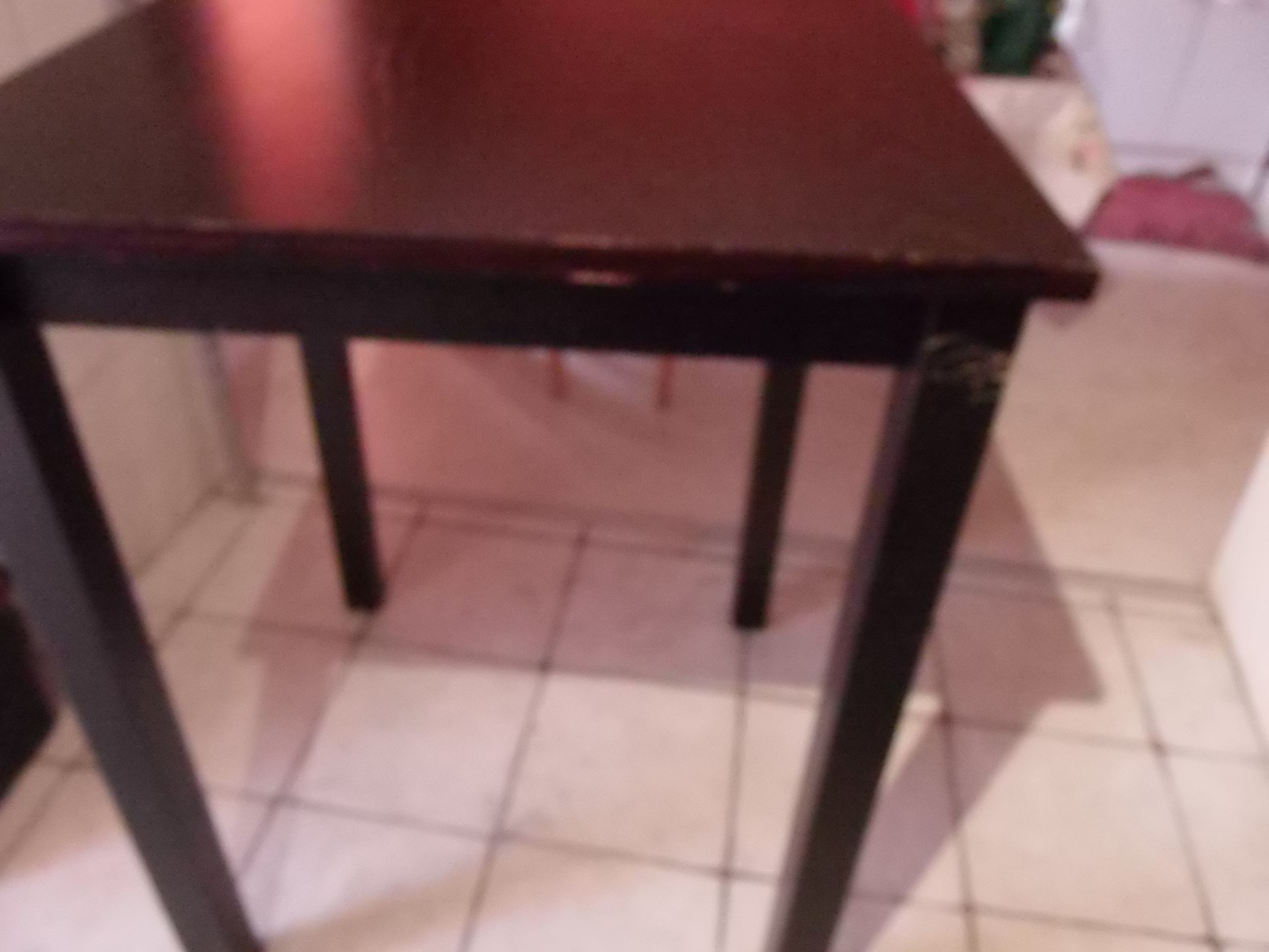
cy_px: 476
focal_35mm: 26
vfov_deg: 53.1
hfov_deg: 67.3
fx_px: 953
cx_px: 634
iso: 1600
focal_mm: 4.66
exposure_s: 1/25
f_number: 3.2
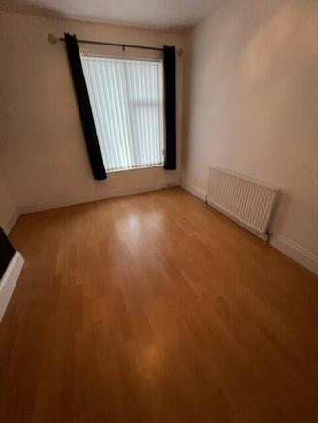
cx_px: 159
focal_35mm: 13
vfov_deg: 106.2
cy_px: 212
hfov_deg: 89.9
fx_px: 159
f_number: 1.8
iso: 320
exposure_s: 1/50
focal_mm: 1.57
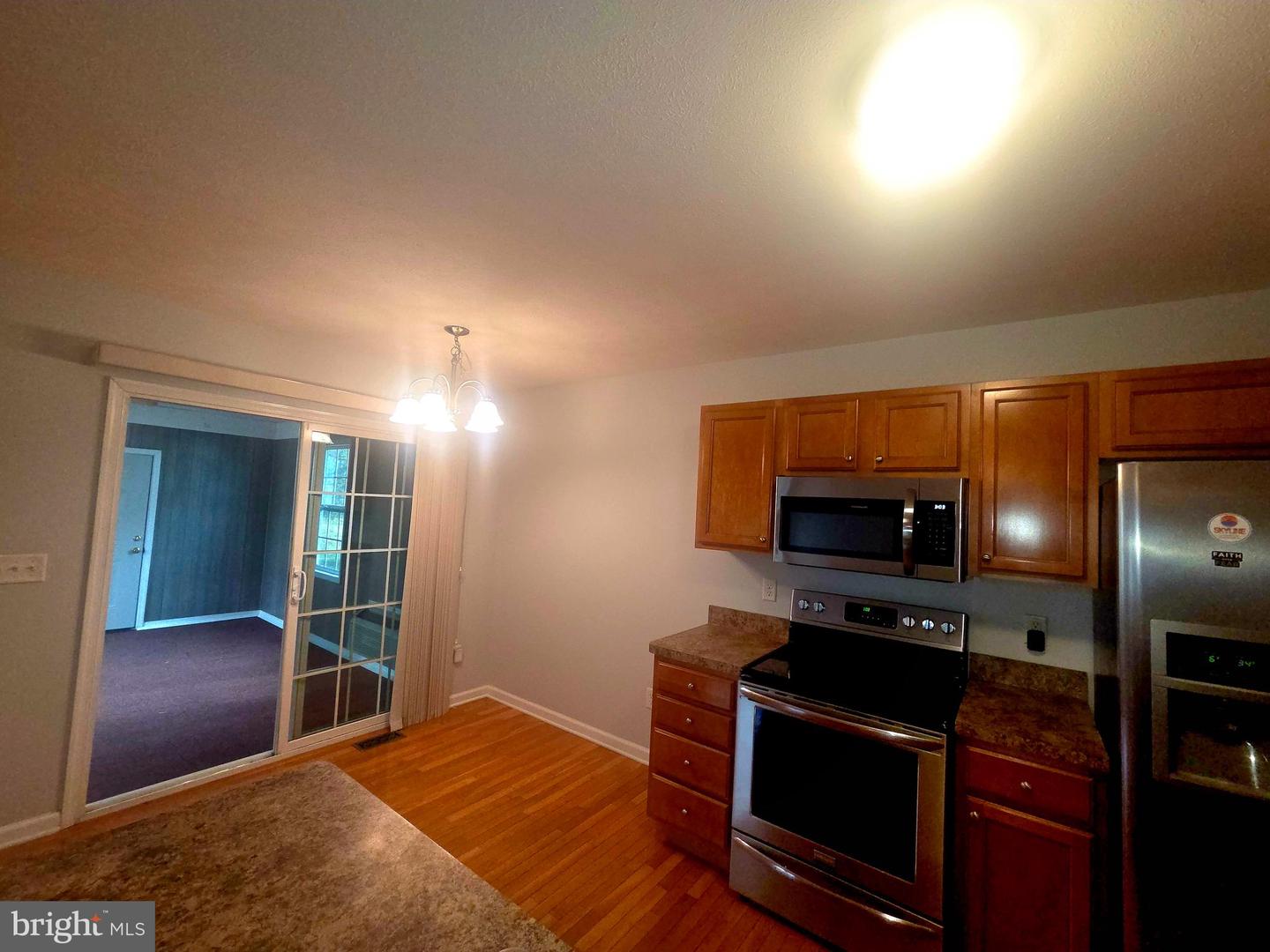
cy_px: 476
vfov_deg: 89.9
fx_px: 477
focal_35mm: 13
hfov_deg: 106.2
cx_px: 635
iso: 200
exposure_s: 1/60.2
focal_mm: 2.2
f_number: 2.2
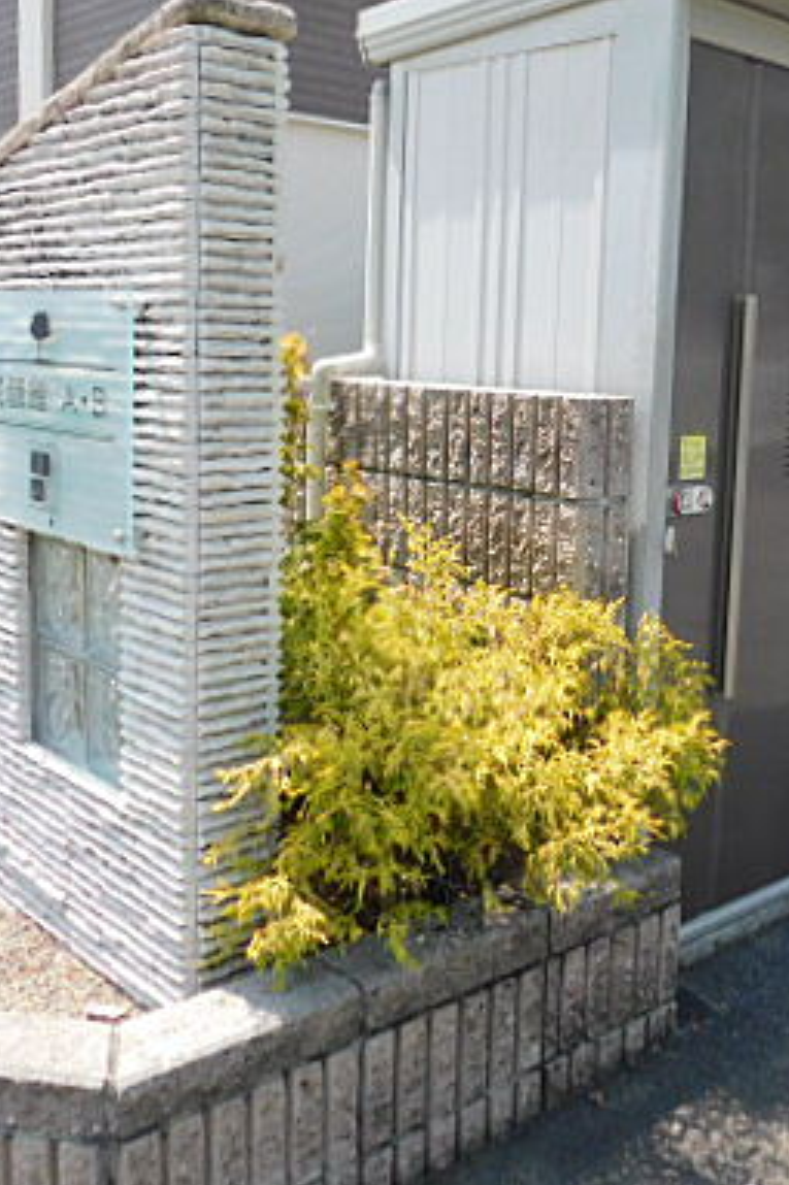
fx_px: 1316
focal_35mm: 40
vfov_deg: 48.3
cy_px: 492
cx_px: 569
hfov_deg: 32.9
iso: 125
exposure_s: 1/800
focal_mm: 4
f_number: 3
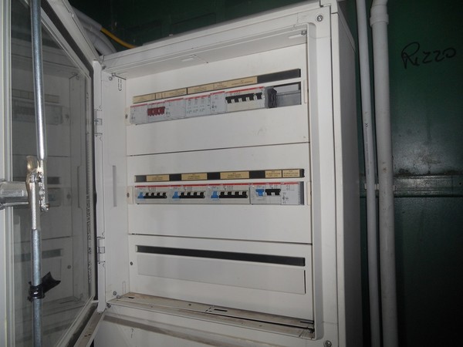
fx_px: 361
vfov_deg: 51.4
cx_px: 232
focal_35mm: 27
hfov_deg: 65.3
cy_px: 174
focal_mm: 4.9
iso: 80
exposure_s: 1/25
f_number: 3.2
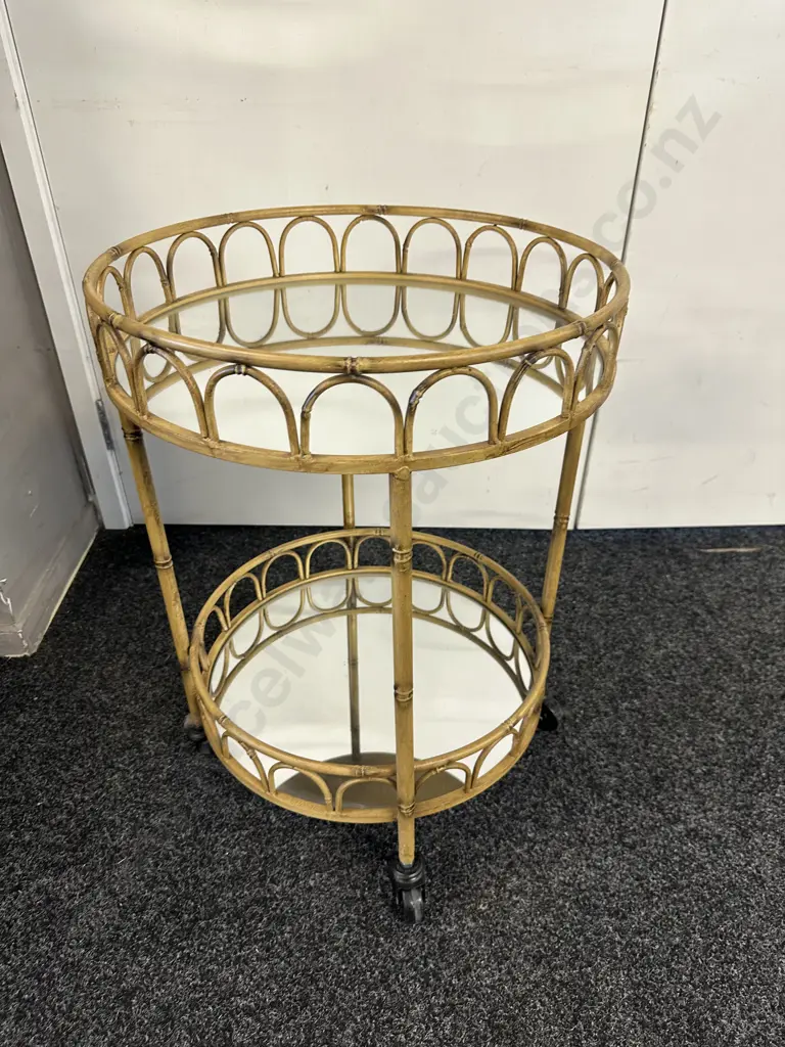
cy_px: 524
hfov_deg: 56.8
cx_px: 392
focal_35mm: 24
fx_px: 726
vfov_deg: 71.6
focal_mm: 6.86
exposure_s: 1/50
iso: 160
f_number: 1.78
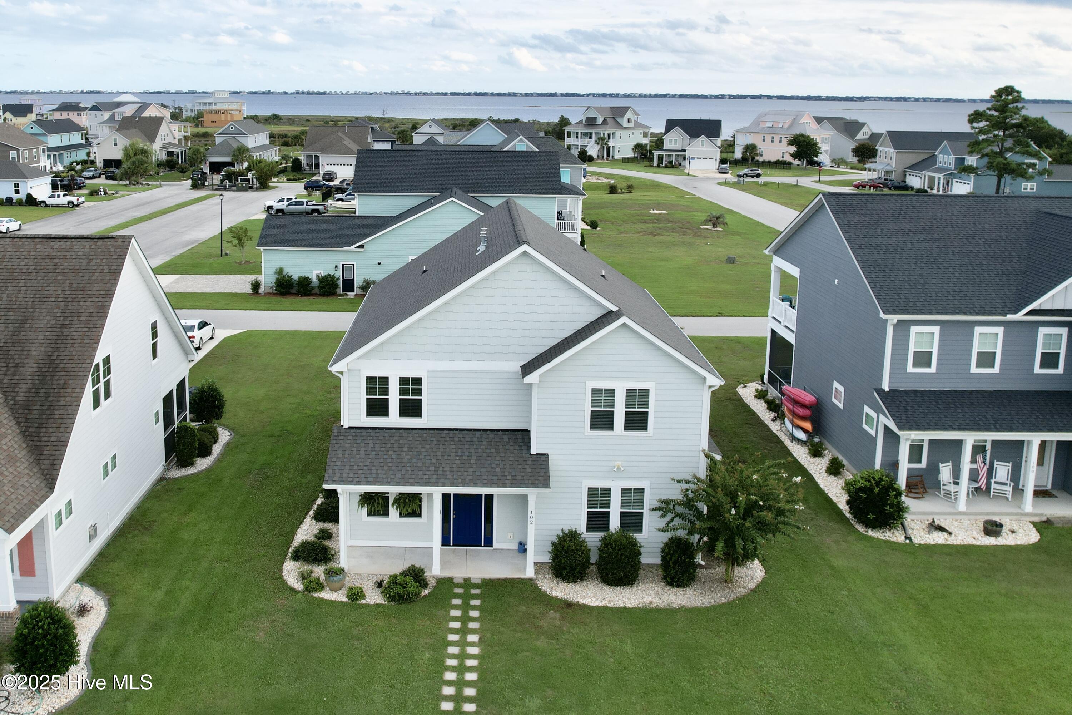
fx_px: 655
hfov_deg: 78.6
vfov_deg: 57.2
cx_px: 536
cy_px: 358
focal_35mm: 22
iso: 100
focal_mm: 8.38
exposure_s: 1/800
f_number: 2.8
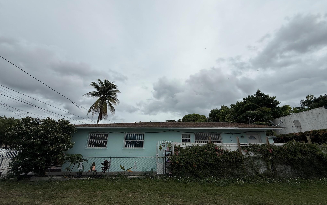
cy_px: 97
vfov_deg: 74.7
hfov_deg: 101.5
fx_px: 134
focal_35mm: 15
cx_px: 164
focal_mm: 2.22
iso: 50
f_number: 2.2
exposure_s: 1/3460
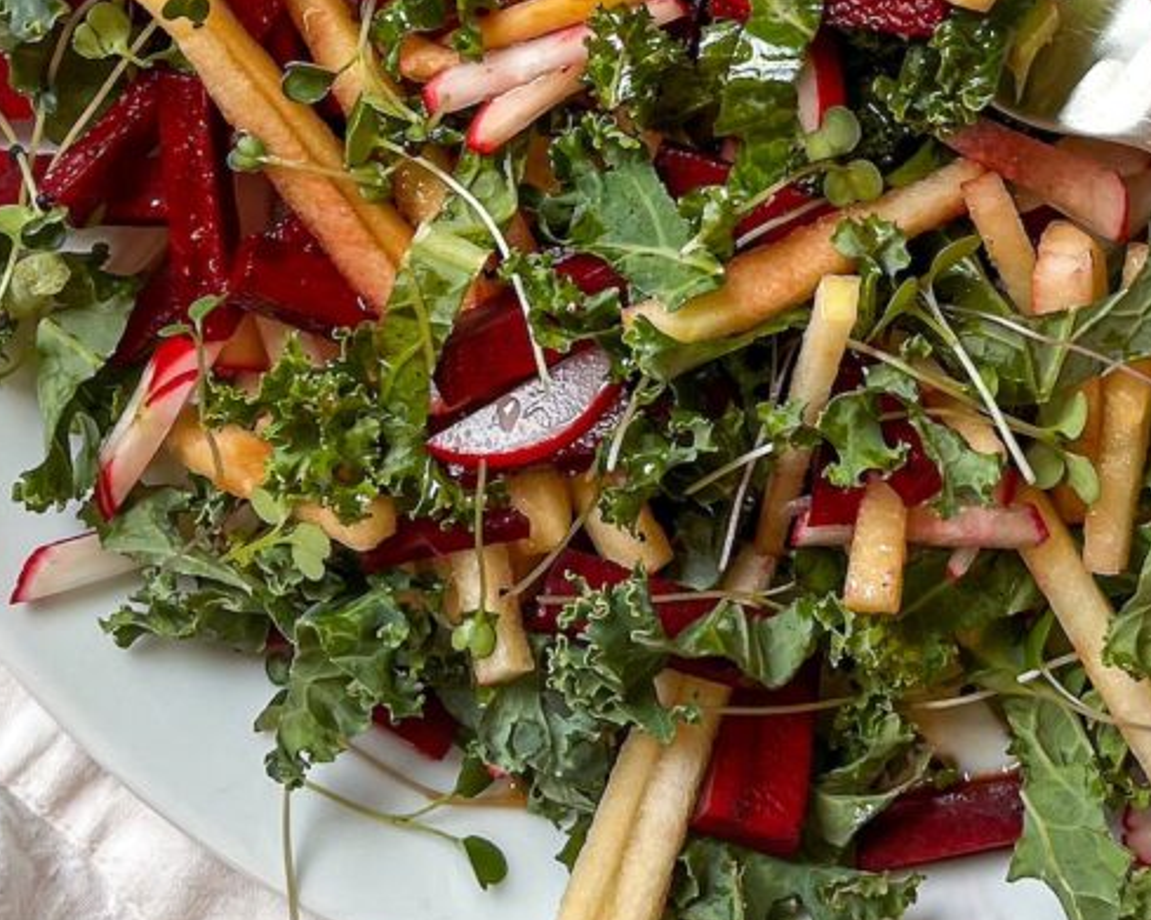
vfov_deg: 18.6
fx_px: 2759
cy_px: 68
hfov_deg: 23.3
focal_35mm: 81
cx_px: 894
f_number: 1.6
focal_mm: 5.1
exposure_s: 1/125
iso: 32
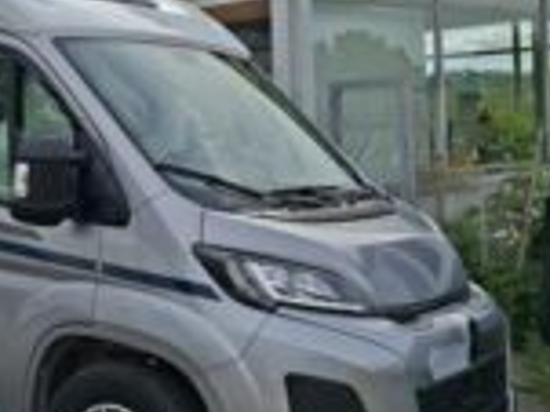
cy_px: 135
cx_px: -33
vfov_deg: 23.9
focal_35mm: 61
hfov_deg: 29.1
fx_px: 968
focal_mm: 5.54
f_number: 1.8
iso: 50
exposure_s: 1/5000
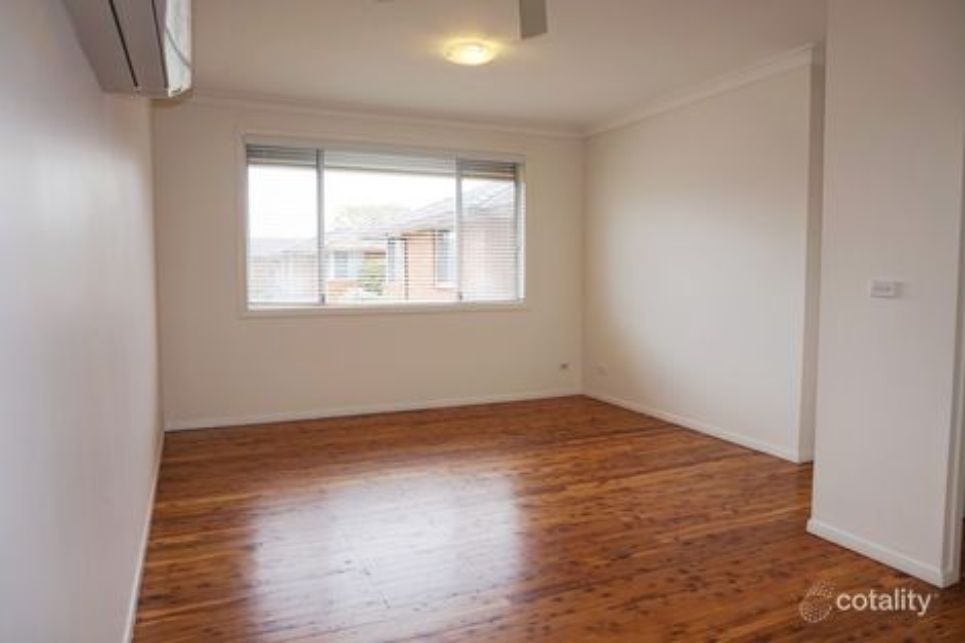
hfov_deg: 73.8
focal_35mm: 24
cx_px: 482
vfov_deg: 53.1
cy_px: 322
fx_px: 643
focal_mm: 16
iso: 100
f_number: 4.5
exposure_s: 1/60
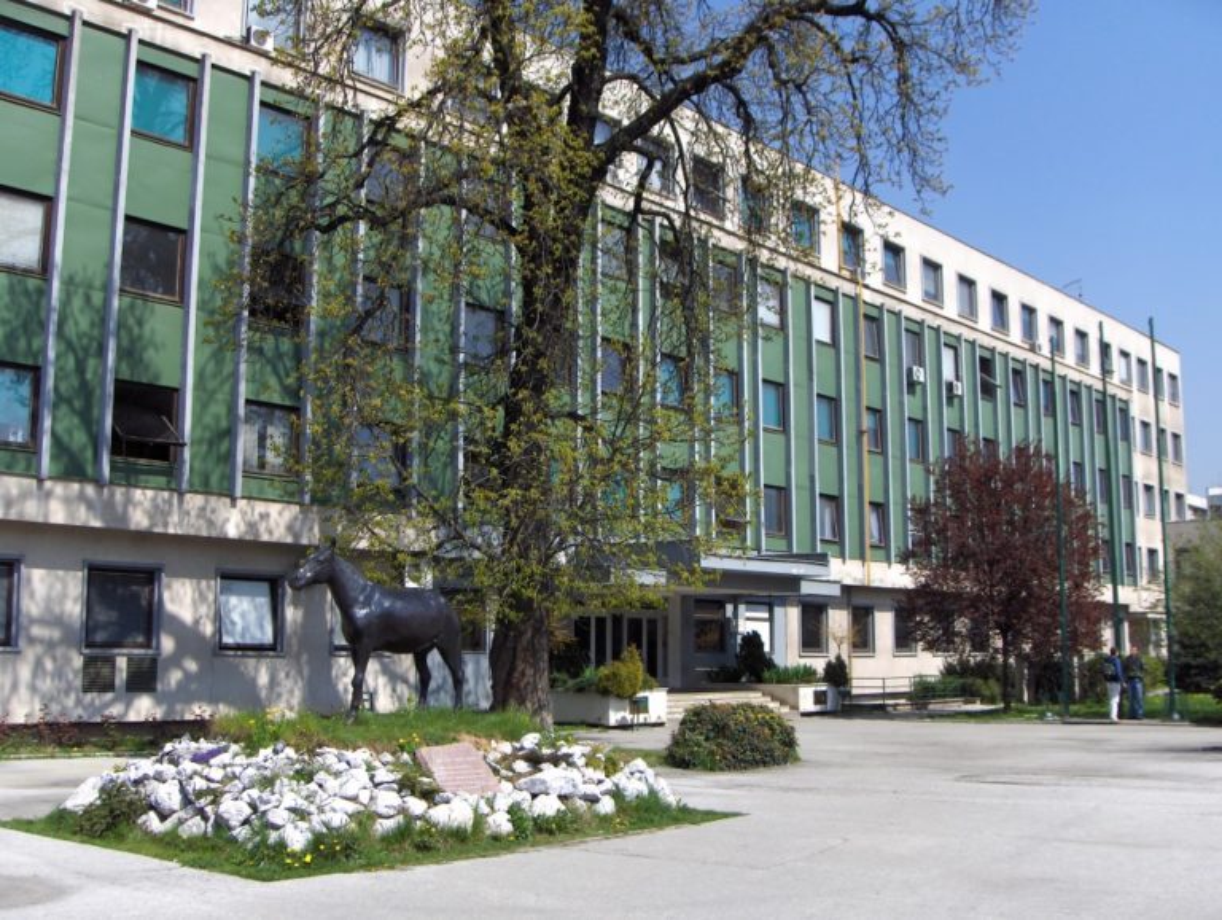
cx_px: 611
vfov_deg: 36.9
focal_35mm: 39
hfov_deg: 47.8
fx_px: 1378
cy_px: 460
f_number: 4.8
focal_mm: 8
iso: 50
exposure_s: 1/495
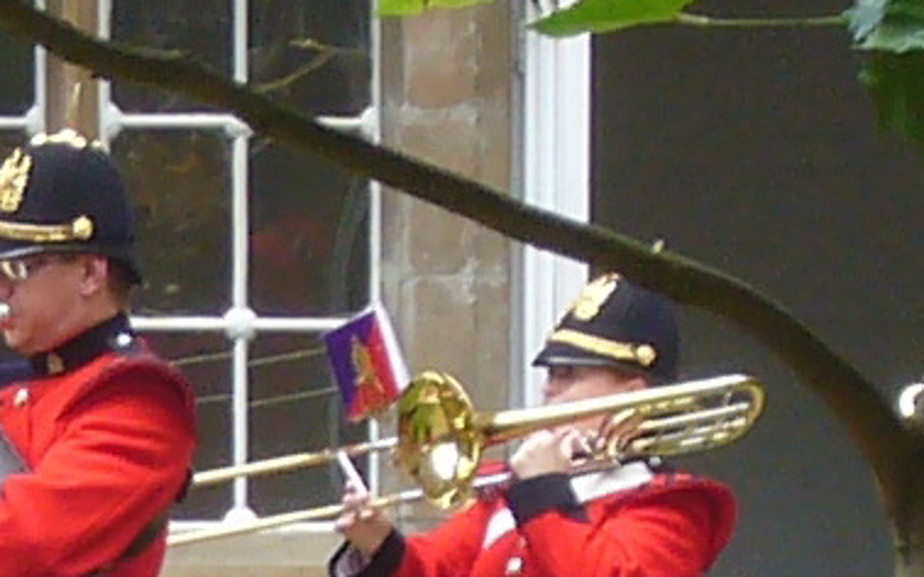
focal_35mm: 576
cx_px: -401
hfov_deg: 3.6
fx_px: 14501
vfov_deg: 2.3
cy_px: 1061
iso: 80
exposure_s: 1/125
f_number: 4.5
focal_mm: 12
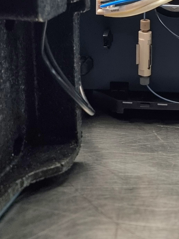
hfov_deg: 20.6
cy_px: -12
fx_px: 482
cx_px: 156
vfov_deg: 26.0
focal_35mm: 70
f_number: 1.8
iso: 80
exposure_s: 1/100
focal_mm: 6.7
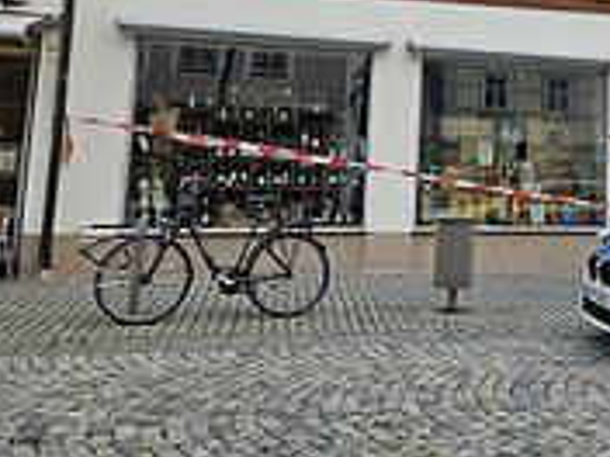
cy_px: 93
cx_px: 541
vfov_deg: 30.8
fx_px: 811
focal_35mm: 46
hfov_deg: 38.6
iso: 25
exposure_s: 1/1038
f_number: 1.8
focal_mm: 5.4
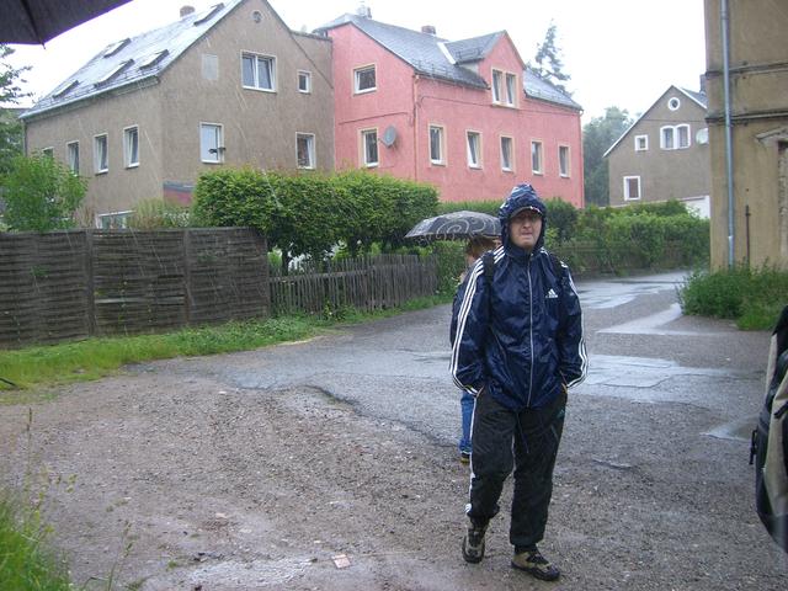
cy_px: 296
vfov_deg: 37.7
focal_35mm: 38
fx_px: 865
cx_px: 394
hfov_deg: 49.0
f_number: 2.7
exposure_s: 1/160
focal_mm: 6.2
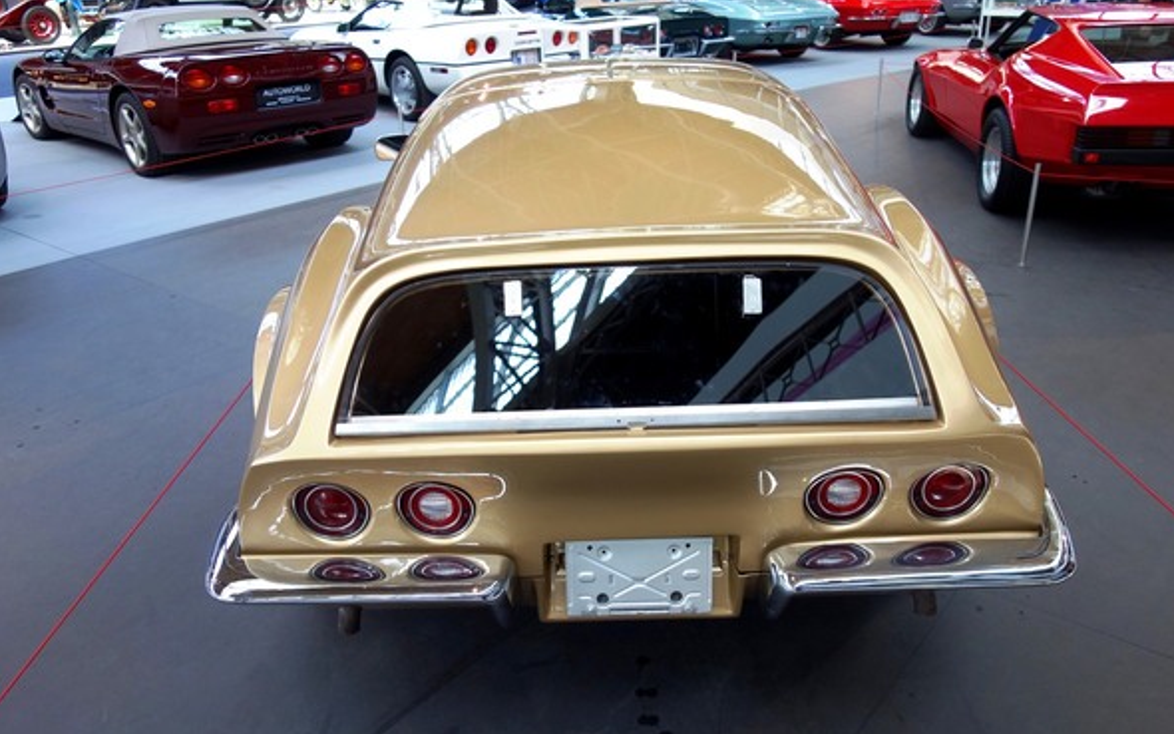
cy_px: 356
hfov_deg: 64.6
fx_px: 928
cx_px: 595
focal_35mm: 29
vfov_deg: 43.2
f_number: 2.2
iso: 125
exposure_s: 1/100
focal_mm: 10.4
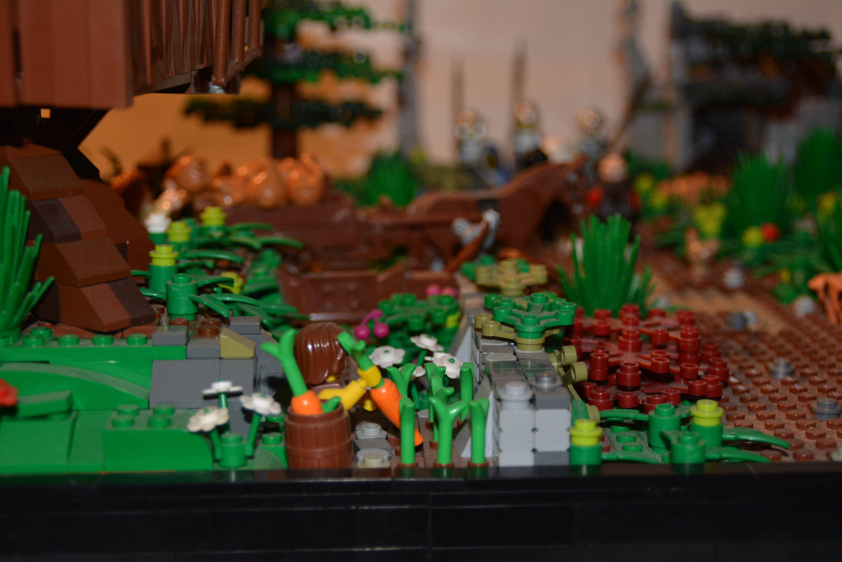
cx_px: 421
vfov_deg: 21.6
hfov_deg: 31.9
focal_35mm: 63
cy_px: 281
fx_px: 1474
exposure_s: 1/60
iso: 500
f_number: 4.5
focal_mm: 42
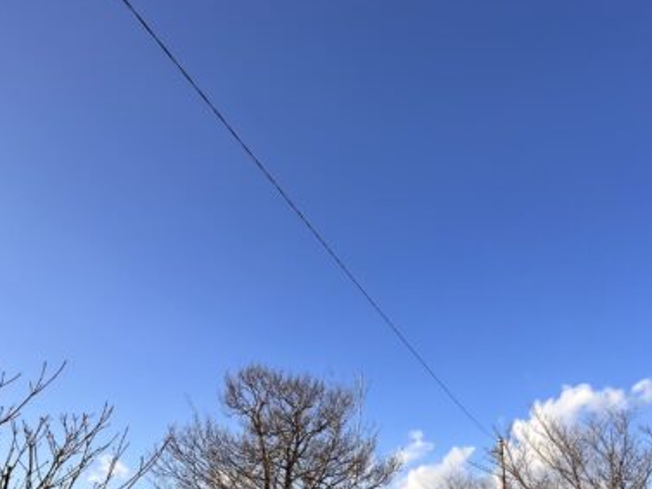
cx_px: 377
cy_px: 445
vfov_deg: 47.4
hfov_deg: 66.9
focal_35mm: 26
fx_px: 490
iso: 50
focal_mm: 2.22
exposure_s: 1/1114
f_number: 2.2
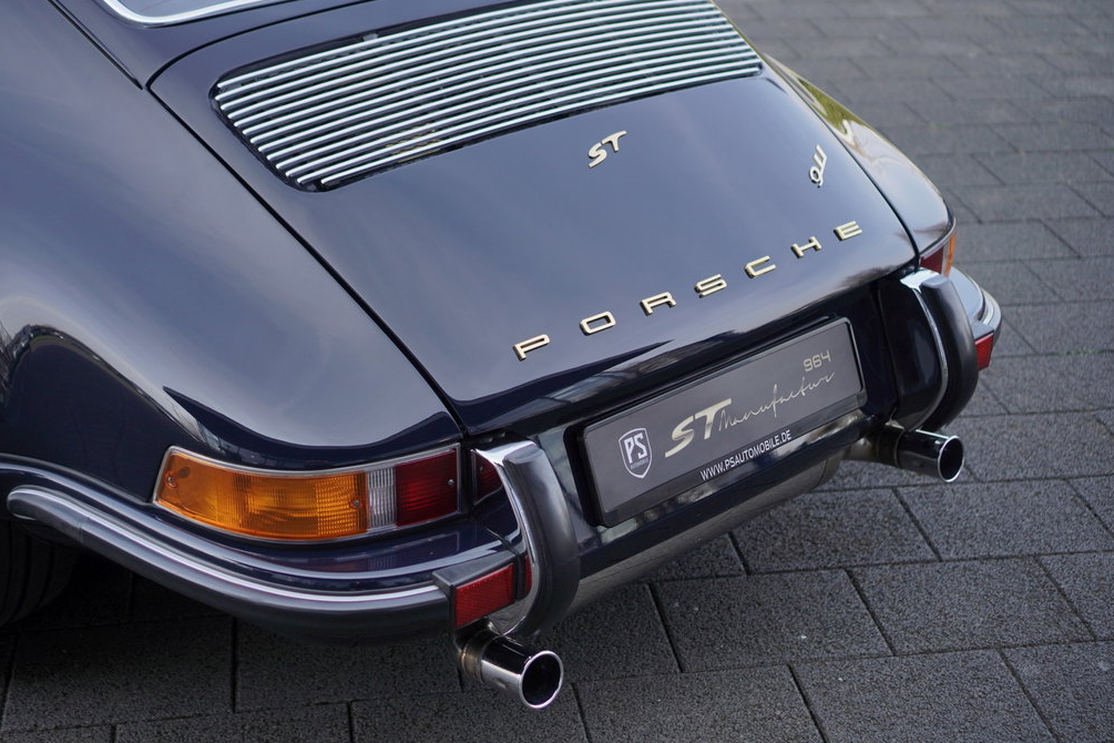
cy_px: 376
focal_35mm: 54
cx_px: 561
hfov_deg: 37.2
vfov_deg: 25.3
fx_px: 1656
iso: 200
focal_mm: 35
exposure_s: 1/1600
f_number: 2.2
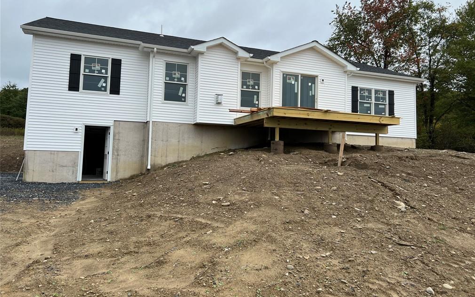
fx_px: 362
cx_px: 241
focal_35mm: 28
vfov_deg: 44.4
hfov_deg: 66.5
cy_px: 126
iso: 50
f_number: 1.5
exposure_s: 1/4630
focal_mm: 5.7
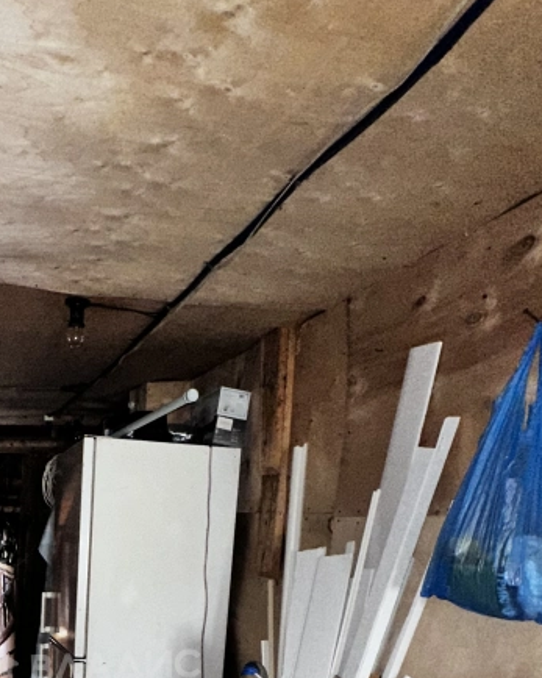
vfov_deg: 45.3
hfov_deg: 41.0
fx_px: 682
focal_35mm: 34
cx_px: 86
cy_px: 666
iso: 320
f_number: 2.2
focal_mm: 2.22
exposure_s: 1/40
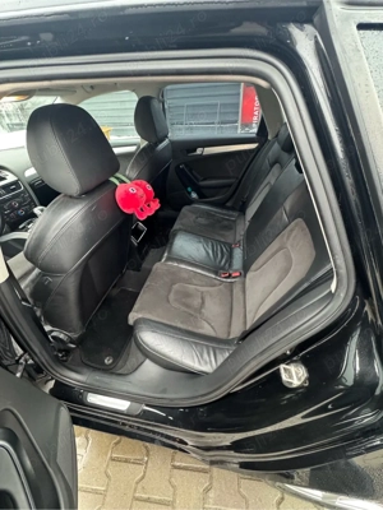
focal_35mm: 14
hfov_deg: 85.7
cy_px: 255
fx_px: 207
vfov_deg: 102.1
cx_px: 192
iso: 500
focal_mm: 2.22
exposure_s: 1/60
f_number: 2.2
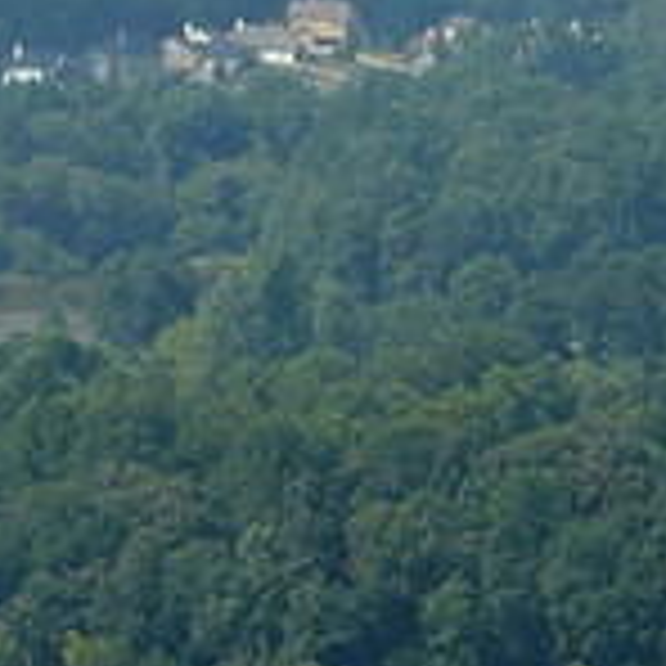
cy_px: -162
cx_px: 536
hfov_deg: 3.6
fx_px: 10514
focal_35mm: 483
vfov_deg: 3.6
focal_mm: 16.2
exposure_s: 1/400
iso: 100
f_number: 5.6
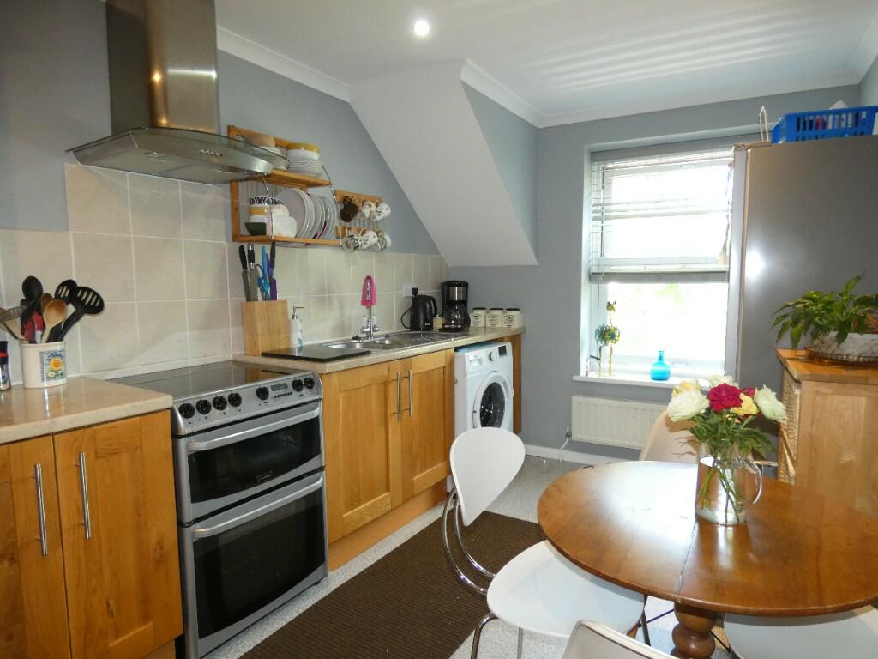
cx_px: 439
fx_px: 507
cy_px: 330
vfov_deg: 66.0
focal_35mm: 20
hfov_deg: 81.7
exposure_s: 1/50
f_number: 2.8
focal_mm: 3.6
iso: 320
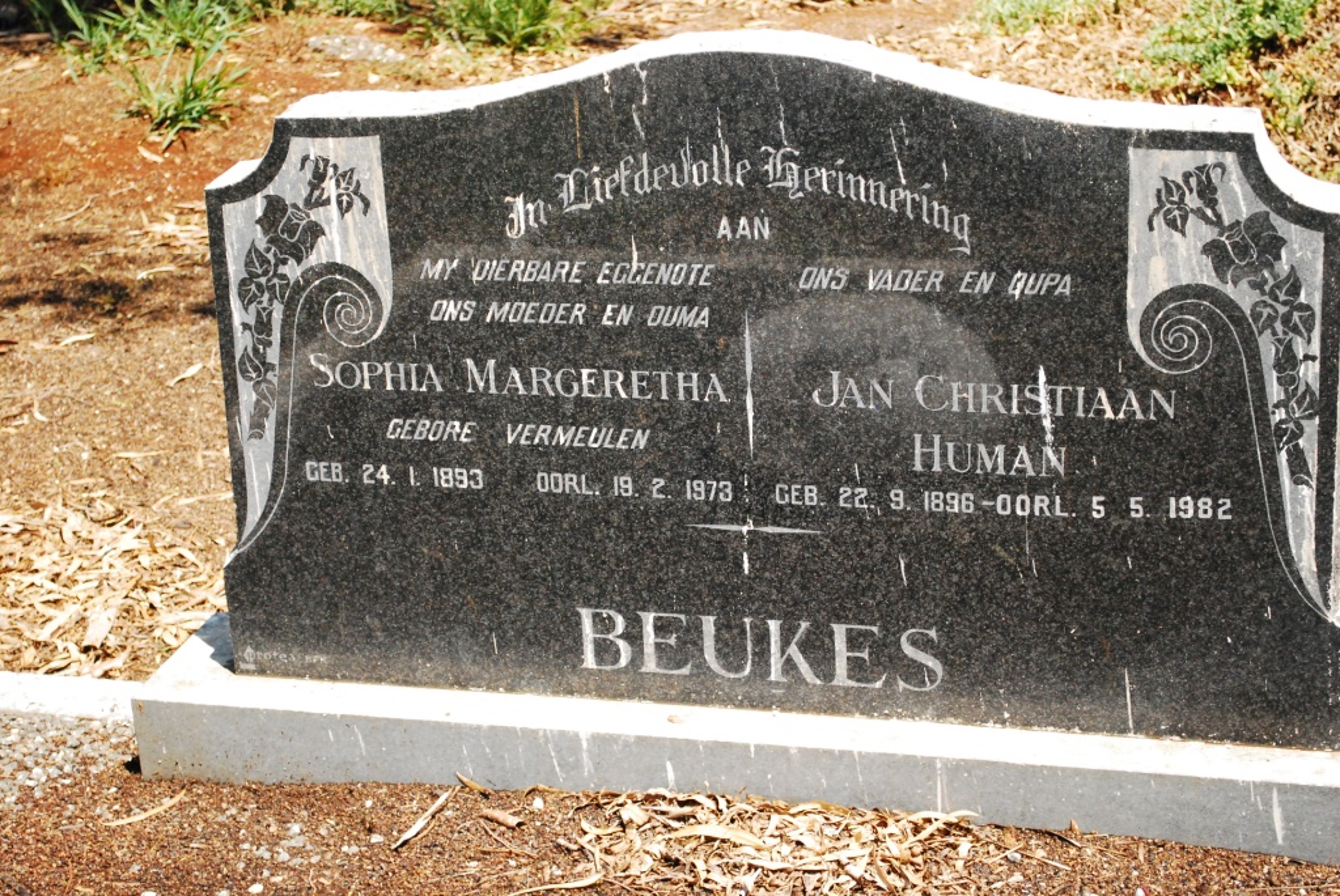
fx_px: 2459
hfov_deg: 30.5
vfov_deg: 20.7
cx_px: 670
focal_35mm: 66
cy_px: 448
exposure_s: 1/3200
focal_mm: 44
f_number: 5.3
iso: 1600
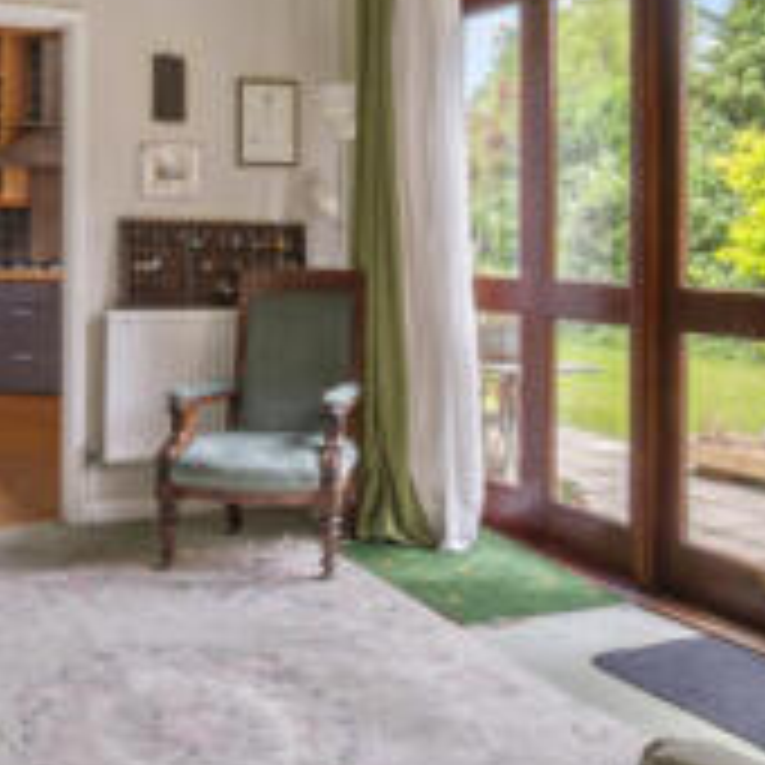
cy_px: 225
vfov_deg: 36.2
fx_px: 1150
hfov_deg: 36.6
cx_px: 284
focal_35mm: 46
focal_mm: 14
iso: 200
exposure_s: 2.5
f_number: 16
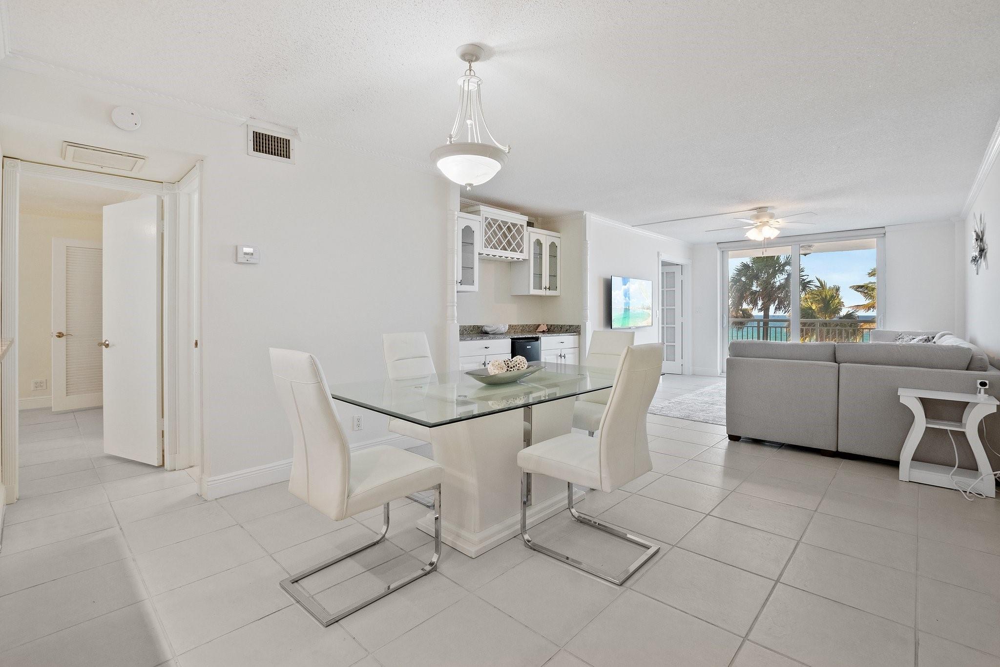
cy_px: 334
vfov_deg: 77.3
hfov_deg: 100.4
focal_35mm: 15
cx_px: 500
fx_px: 417
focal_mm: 10
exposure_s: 1/15
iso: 720
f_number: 8
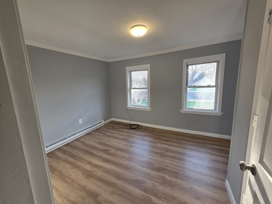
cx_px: 136
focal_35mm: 13
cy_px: 102
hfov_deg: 106.2
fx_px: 102
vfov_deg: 89.9
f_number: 1.9
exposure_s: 1/120
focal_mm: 2.2
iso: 64
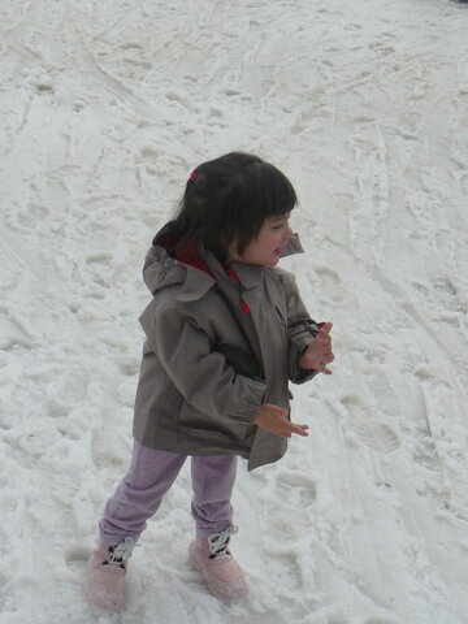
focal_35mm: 54
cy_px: 312
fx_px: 973
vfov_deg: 35.5
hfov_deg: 27.0
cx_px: 234
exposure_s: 1/400
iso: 100
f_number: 7.1
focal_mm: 6
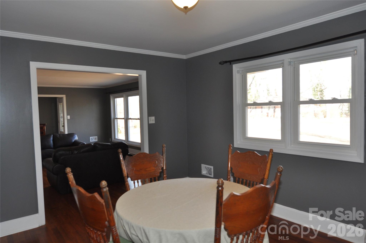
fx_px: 244
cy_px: 122
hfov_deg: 73.8
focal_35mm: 24
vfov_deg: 53.0
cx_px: 183
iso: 400
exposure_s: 1/80
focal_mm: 16
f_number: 4.5
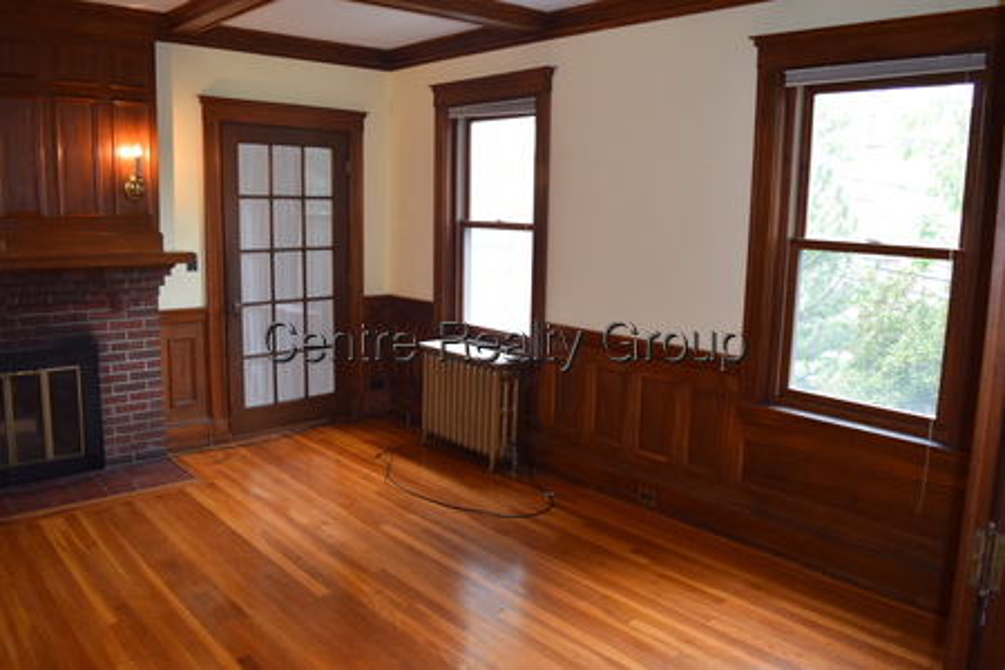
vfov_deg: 47.9
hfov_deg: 67.4
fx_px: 754
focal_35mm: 27
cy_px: 335
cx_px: 502
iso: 800
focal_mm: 18
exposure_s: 1/80
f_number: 4.5
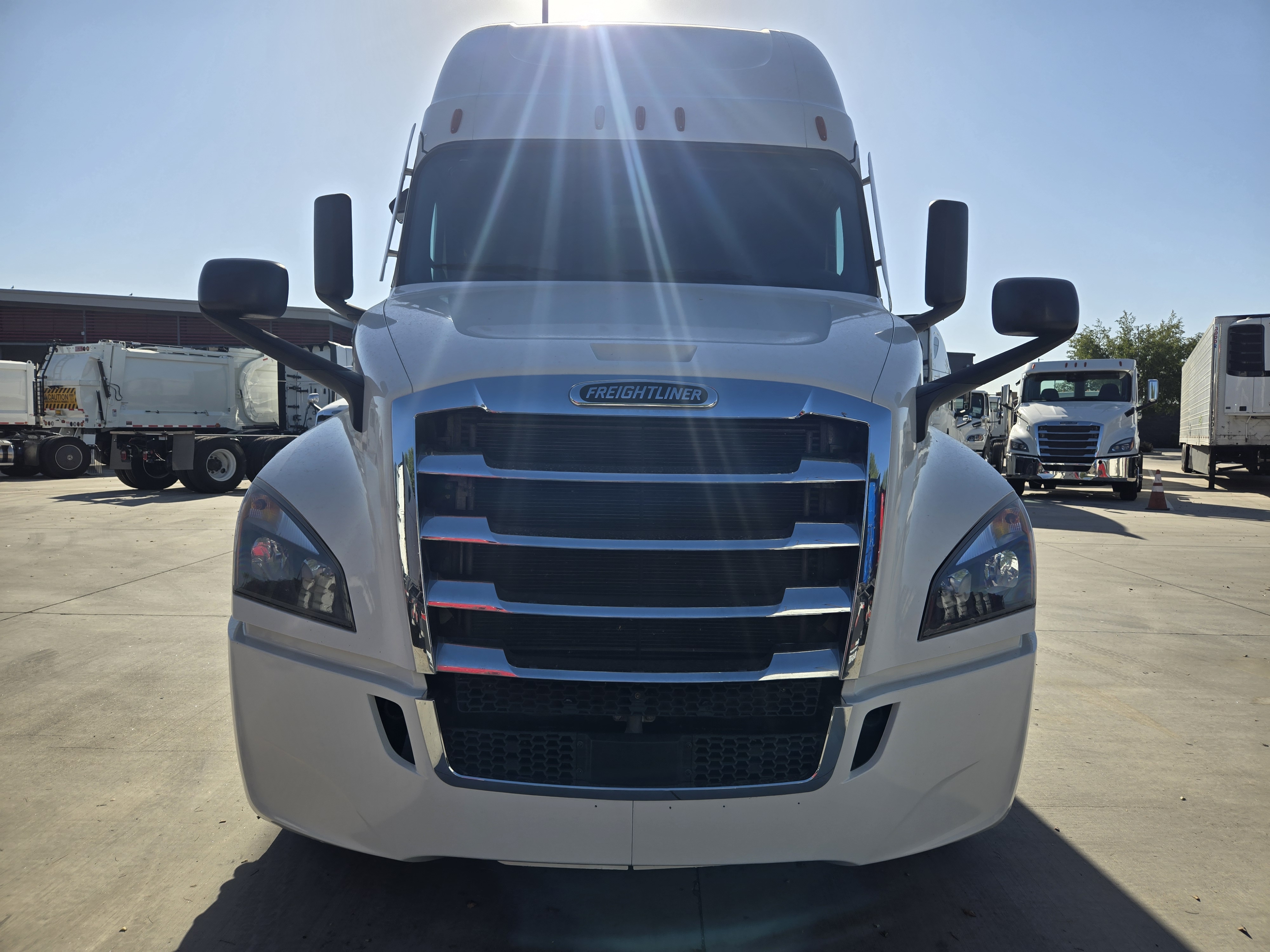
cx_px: 635
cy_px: 476
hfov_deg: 73.9
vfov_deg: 58.9
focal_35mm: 23
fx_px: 844
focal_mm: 5.4
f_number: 1.8
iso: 25
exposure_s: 1/1824
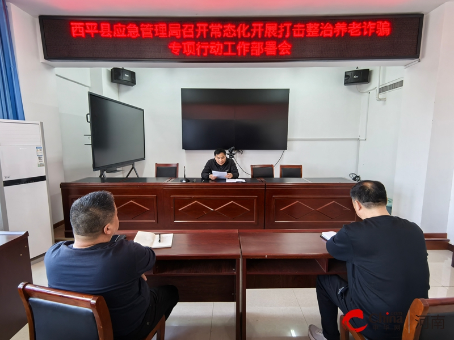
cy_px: 170
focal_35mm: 17
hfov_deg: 91.0
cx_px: 227
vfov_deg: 74.7
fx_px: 223
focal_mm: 1.95
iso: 125
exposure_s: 1/50
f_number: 2.2
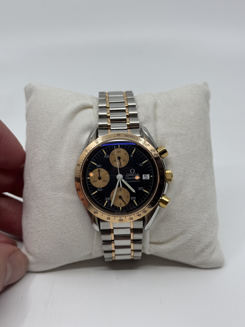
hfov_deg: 30.3
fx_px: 453
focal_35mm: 48
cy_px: 164
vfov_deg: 39.7
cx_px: 122
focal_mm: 6.76
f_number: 1.78
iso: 64
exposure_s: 1/394
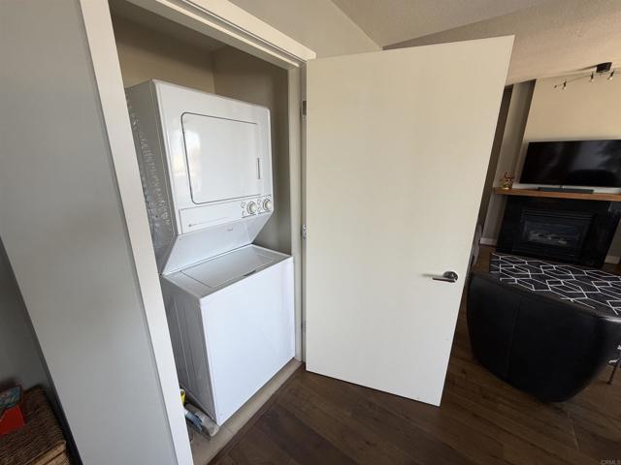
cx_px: 310
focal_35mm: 14
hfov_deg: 102.1
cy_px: 232
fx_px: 251
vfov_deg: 85.7
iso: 160
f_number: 2.2
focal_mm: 2.22
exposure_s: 1/121
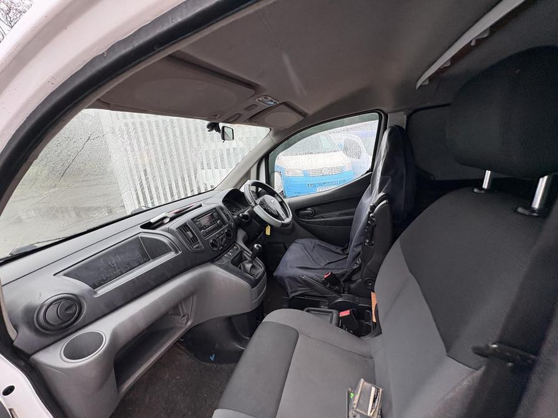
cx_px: 279
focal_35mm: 14
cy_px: 209
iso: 125
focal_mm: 2.22
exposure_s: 1/99
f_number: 2.2
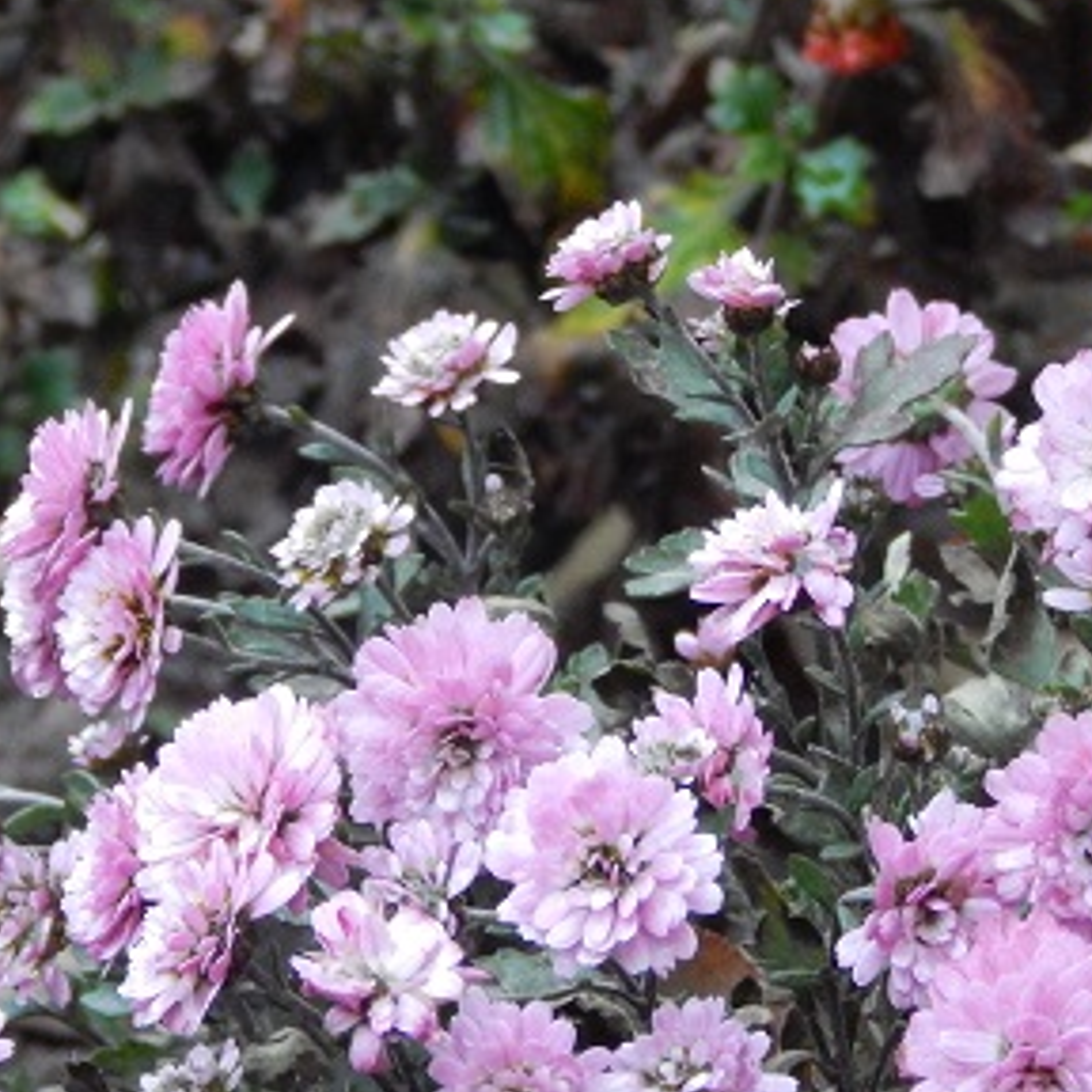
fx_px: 13598
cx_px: 277
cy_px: 557
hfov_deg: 4.6
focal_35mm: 381
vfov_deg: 4.6
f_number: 5.4
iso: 800
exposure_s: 1/13
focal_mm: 37.1
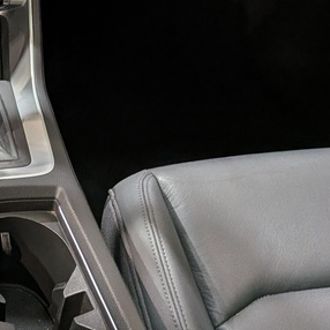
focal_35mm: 76
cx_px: -136
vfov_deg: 21.7
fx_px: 820
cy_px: -20
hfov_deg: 20.2
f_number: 1.7
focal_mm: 4.53
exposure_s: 1/114
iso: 28
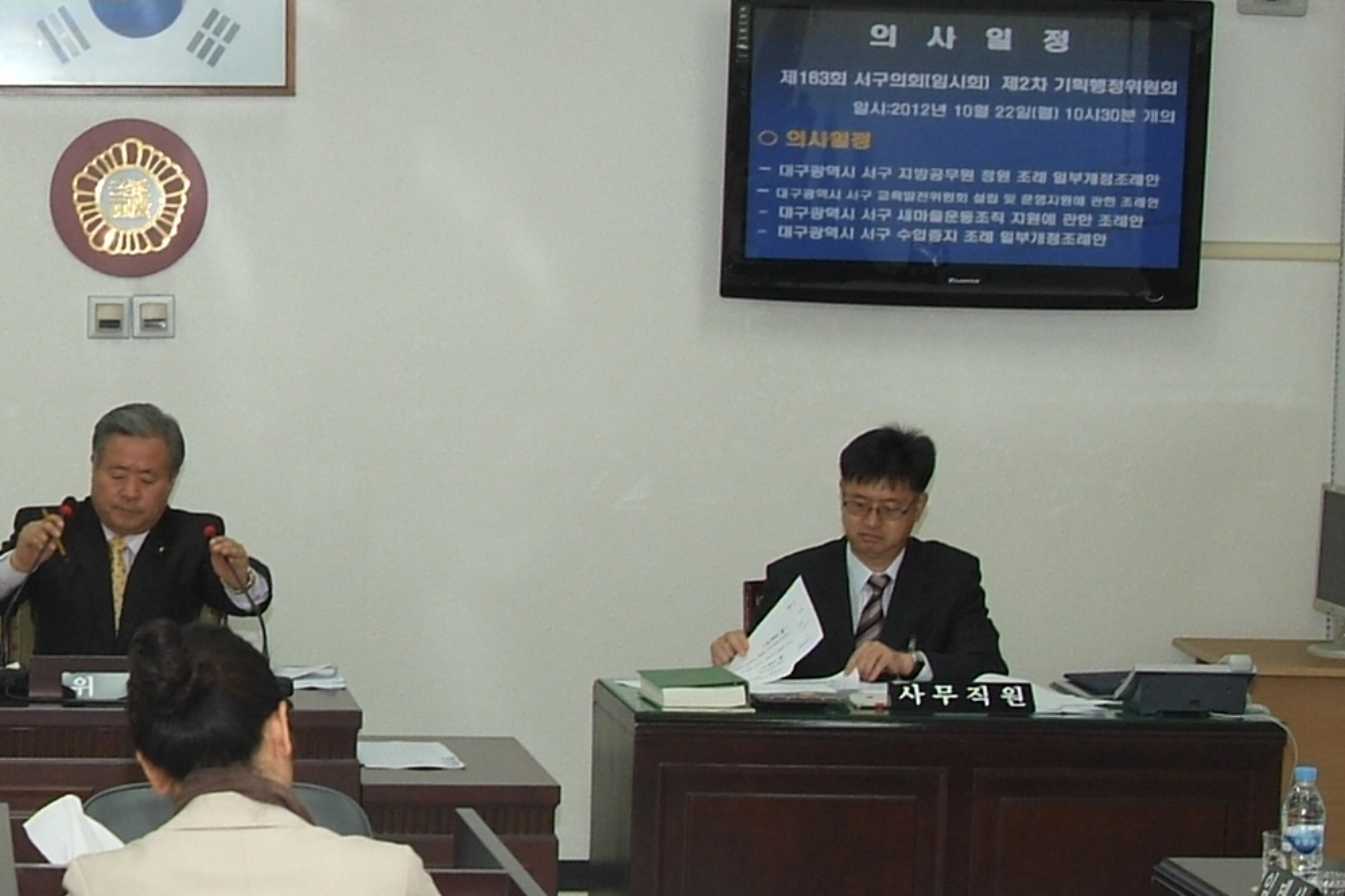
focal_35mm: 109
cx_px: 155
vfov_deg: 12.5
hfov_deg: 18.5
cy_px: 681
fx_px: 4072
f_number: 5.6
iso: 400
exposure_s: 1/60
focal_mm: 24
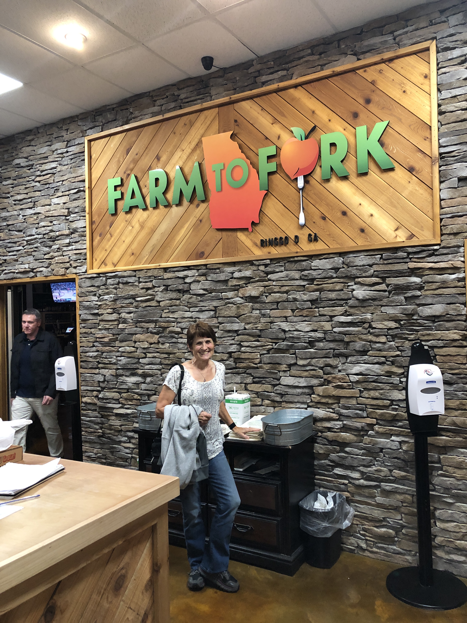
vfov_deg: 63.4
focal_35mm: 28
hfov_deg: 49.7
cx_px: 234
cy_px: 312
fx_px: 504
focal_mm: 4
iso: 80
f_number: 1.8
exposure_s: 1/15
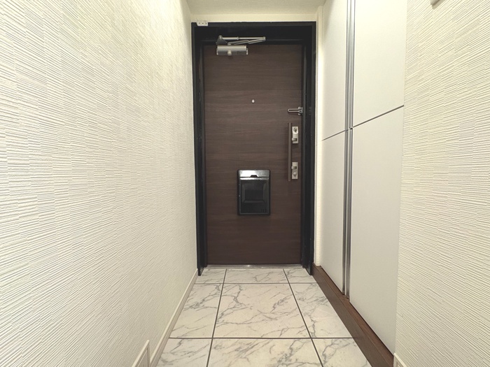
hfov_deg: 102.1
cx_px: 245
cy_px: 184
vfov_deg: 85.7
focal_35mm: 14
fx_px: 198
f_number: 2.2
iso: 800
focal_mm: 2.22
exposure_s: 1/50
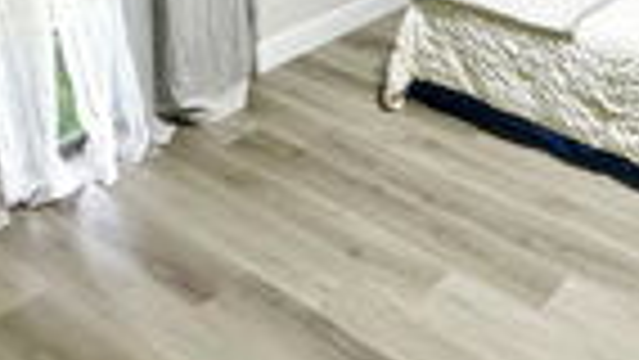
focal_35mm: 46
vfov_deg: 22.4
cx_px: 574
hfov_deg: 41.1
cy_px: -144
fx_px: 780
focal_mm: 2.2
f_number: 2.2
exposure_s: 1/60
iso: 160
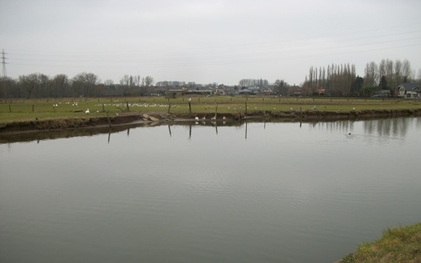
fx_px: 402
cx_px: 214
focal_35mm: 35
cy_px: 162
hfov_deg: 55.3
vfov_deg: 36.1
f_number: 2.9
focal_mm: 5.7
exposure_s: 1/400
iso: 80
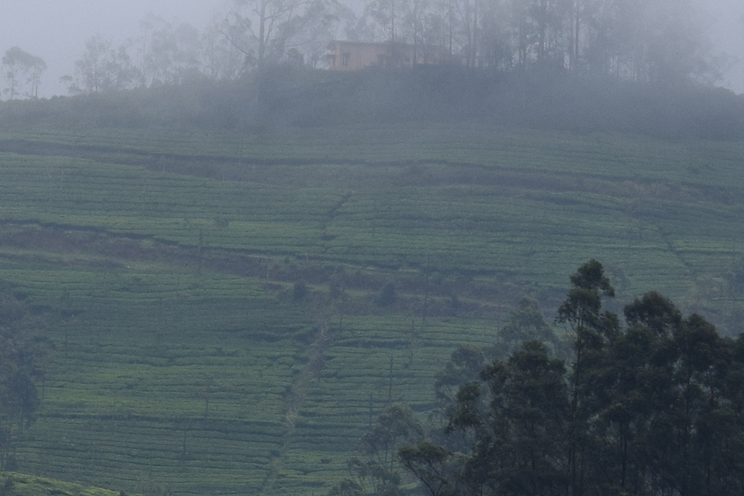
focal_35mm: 793
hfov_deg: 2.6
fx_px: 16379
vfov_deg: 1.7
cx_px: -227
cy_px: -155
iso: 250
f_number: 8
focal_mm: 105
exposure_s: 1/250
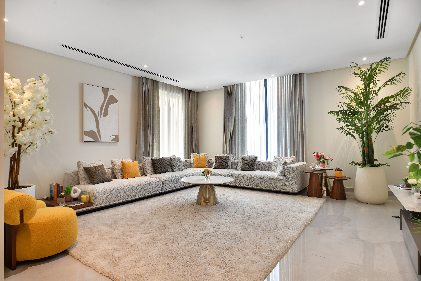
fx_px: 234
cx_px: 210
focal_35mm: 20
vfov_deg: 61.9
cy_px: 140
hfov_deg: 84.0
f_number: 9
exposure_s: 1/5
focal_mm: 20
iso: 100
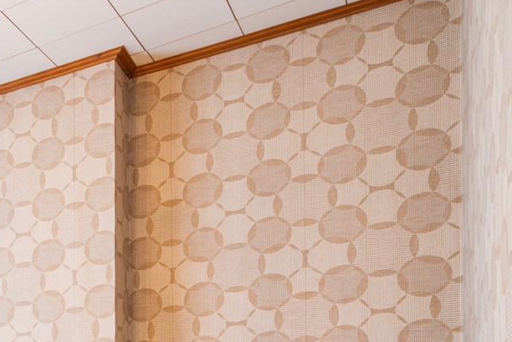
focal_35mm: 47
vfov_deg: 24.1
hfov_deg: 30.8
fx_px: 669
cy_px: 477
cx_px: -182
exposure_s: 1/1.25
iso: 250
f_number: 11
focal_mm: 16
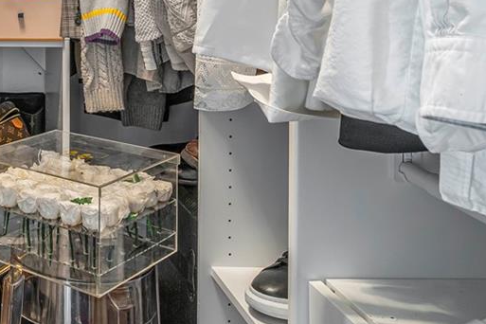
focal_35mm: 53
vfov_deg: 23.9
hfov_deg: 32.4
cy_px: -33
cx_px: -65
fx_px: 715
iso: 200
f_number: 9
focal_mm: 17
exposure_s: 1/1.67
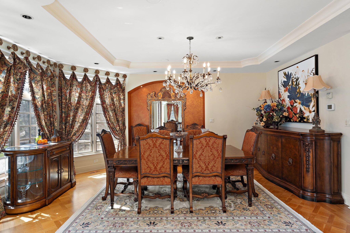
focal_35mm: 19
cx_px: 175
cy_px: 116
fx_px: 185
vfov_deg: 64.5
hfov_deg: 86.9
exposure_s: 1/2
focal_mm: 19
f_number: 8
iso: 400
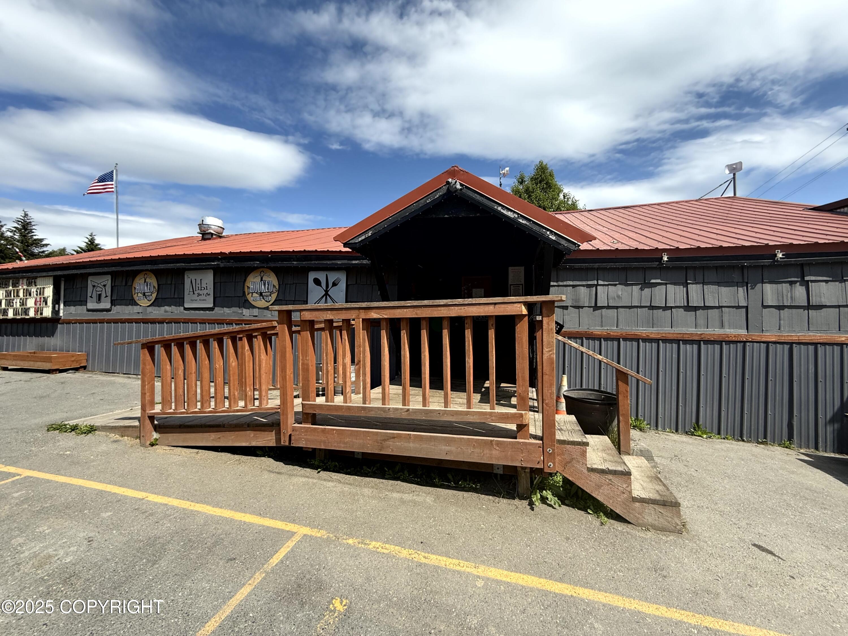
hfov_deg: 102.1
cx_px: 424
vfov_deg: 85.7
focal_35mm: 14
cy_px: 318
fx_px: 343
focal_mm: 2.22
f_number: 2.2
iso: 50
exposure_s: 1/1068
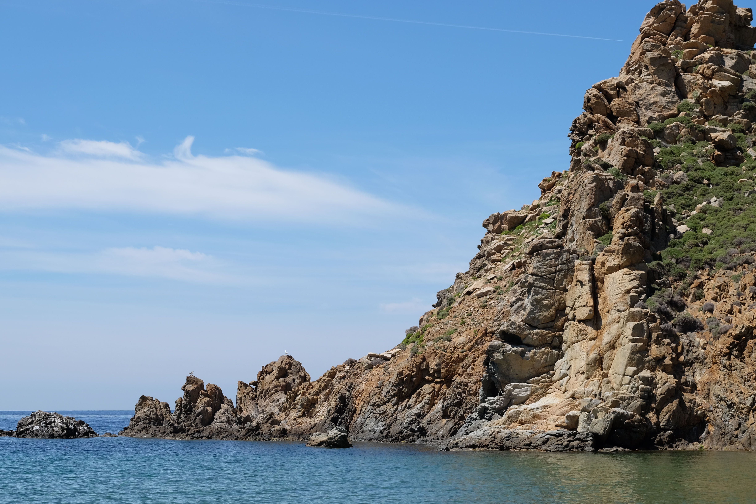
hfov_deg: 27.0
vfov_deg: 18.2
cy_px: 252
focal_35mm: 75
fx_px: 1575
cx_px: 378
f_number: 8
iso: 200
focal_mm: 50
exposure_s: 1/420
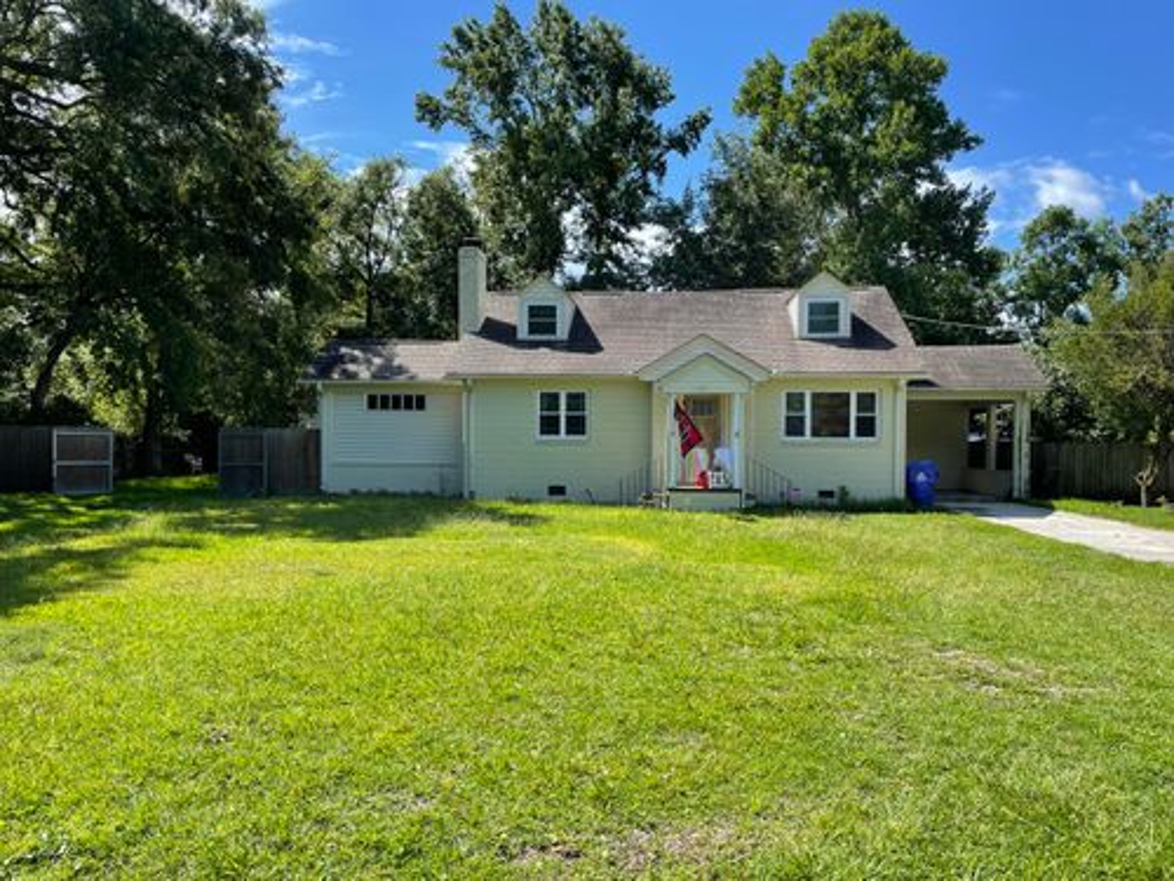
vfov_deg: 53.1
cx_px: 587
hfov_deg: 67.3
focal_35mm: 26
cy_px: 440
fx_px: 882
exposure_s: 1/1742
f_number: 1.6
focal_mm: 4.2
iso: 32
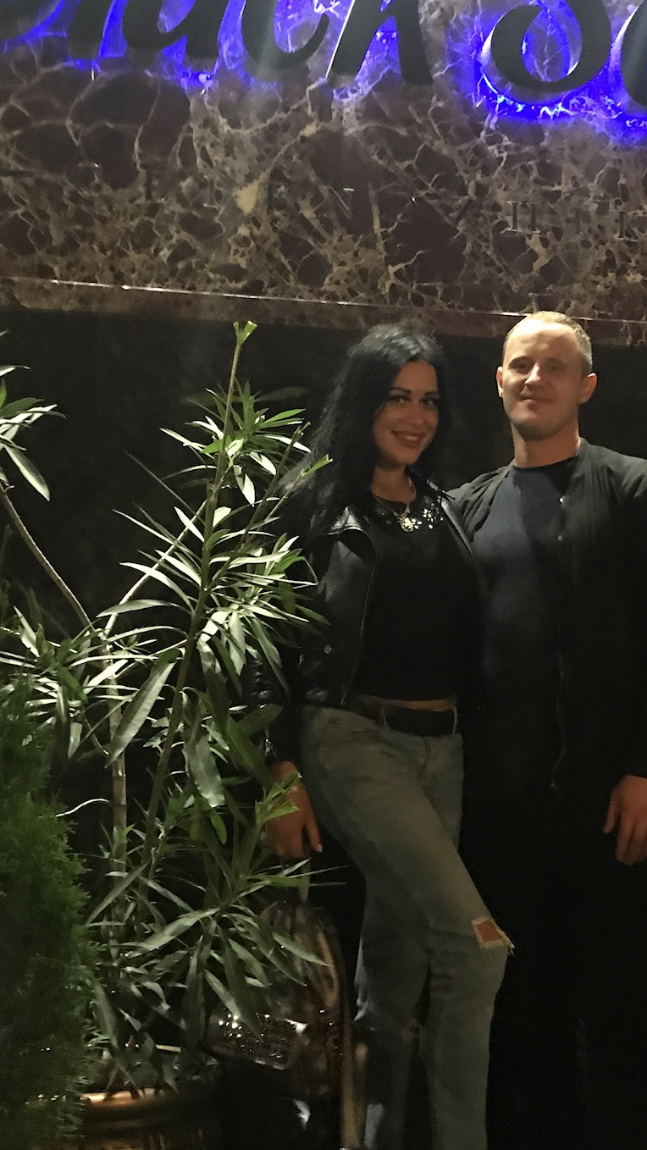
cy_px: 554
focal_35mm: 46
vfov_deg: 44.6
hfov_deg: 26.0
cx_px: 330
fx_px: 1403
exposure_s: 1/4
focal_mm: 3.99
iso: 100
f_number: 1.8
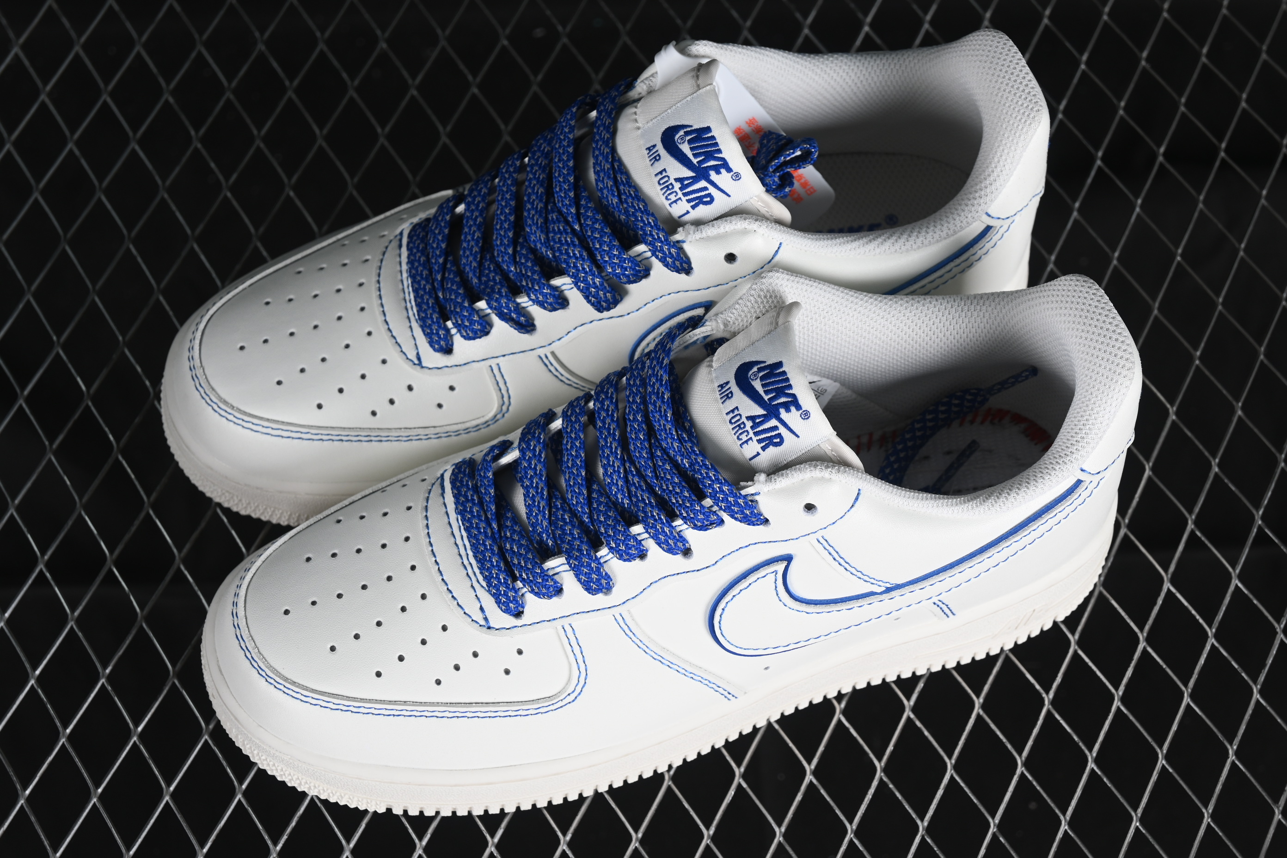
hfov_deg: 27.0
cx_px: 644
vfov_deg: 18.2
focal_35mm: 75
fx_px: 2681
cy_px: 429
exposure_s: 1/100
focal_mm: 50
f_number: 7.1
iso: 160
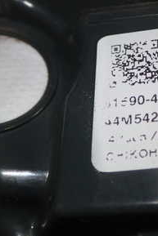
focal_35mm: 82
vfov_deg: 24.7
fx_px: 539
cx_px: 165
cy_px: 105
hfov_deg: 16.3
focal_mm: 6.83
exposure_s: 1/40
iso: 200
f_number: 8
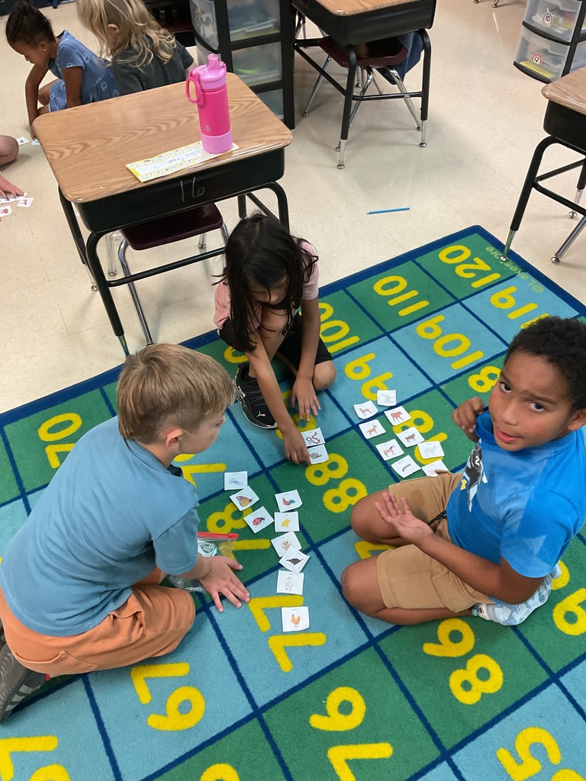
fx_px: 655
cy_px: 390
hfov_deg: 48.2
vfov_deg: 61.7
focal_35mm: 29
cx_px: 293
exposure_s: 1/60
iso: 160
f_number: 1.8
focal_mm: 3
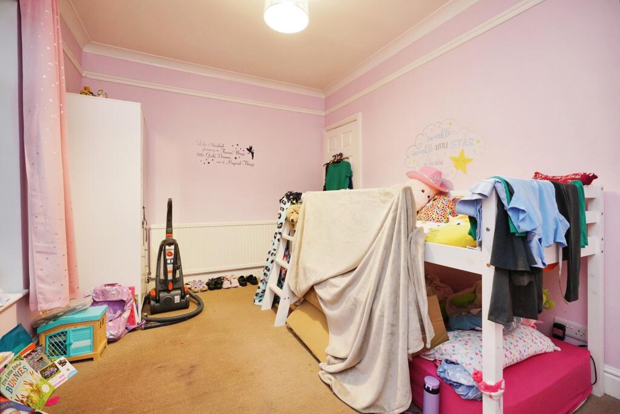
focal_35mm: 16
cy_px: 207
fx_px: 276
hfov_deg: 96.7
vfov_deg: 73.8
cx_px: 310
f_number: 5
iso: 2000
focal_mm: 16
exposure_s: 1/25
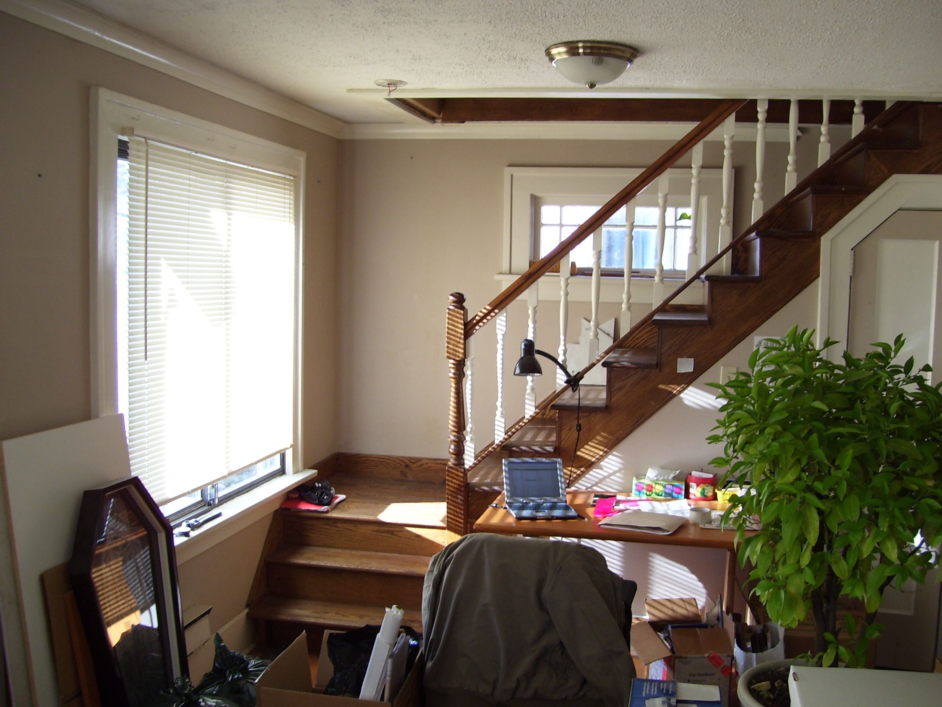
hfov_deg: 51.4
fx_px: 980
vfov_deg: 39.7
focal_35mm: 36
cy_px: 354
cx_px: 471
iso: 80
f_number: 2.7
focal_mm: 6
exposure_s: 1/60
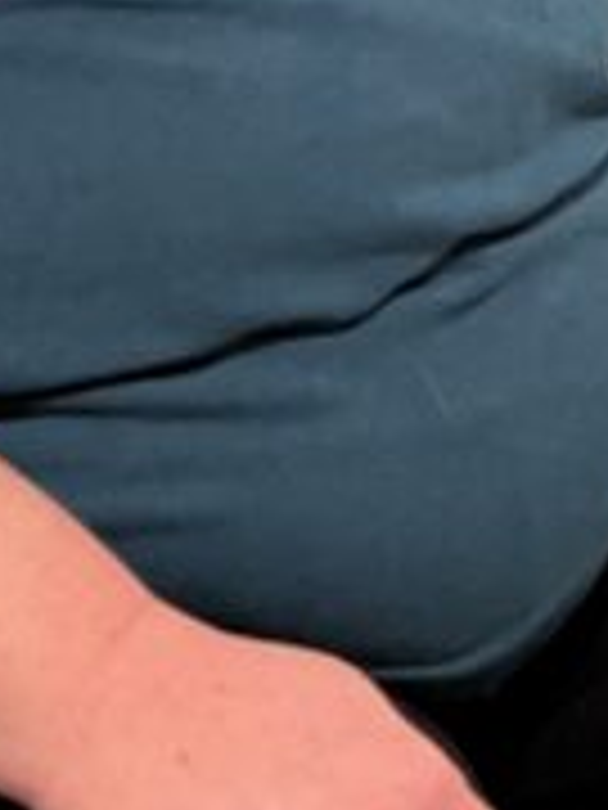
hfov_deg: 10.0
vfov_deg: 12.3
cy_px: -626
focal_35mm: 148
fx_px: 3466
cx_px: 153
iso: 400
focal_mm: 5.7
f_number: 1.5
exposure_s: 1/60
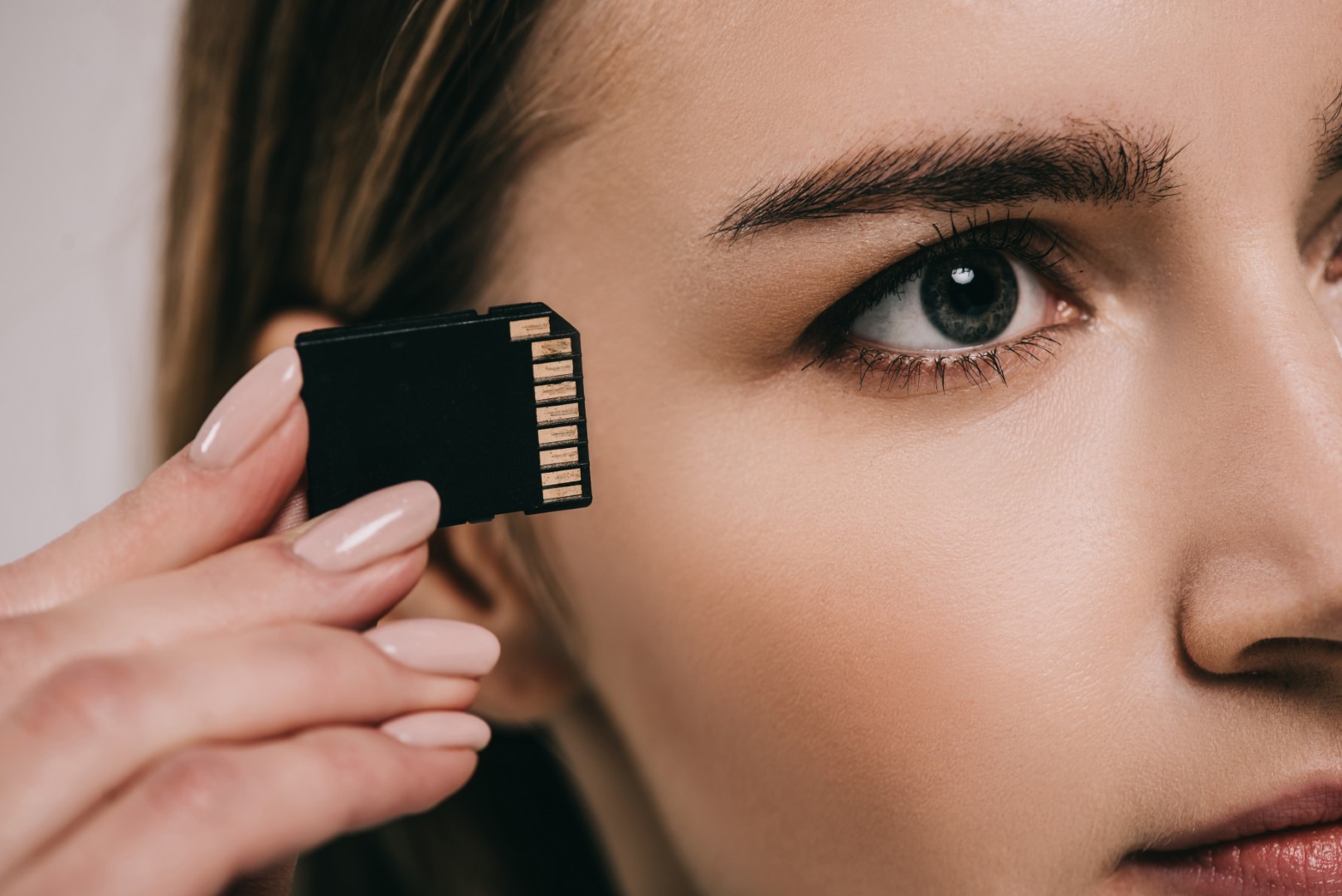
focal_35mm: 105
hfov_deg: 19.4
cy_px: 448
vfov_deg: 13.1
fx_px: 3915
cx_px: 671
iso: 160
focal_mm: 105
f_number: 5
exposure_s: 1/200
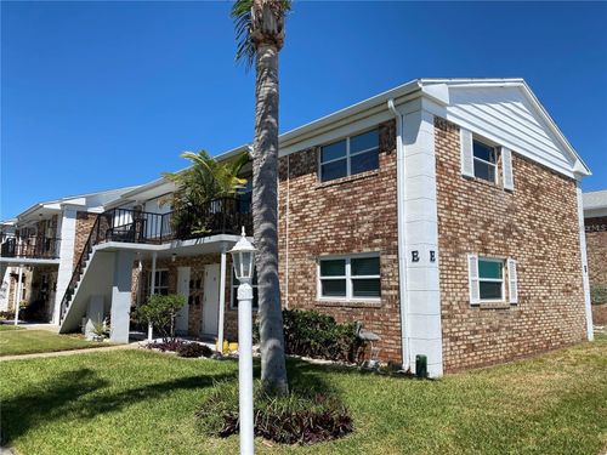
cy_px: 228
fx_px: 456
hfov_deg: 67.3
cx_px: 304
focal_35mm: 26
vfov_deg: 53.1
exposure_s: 1/3497
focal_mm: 4.25
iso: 32
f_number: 1.8
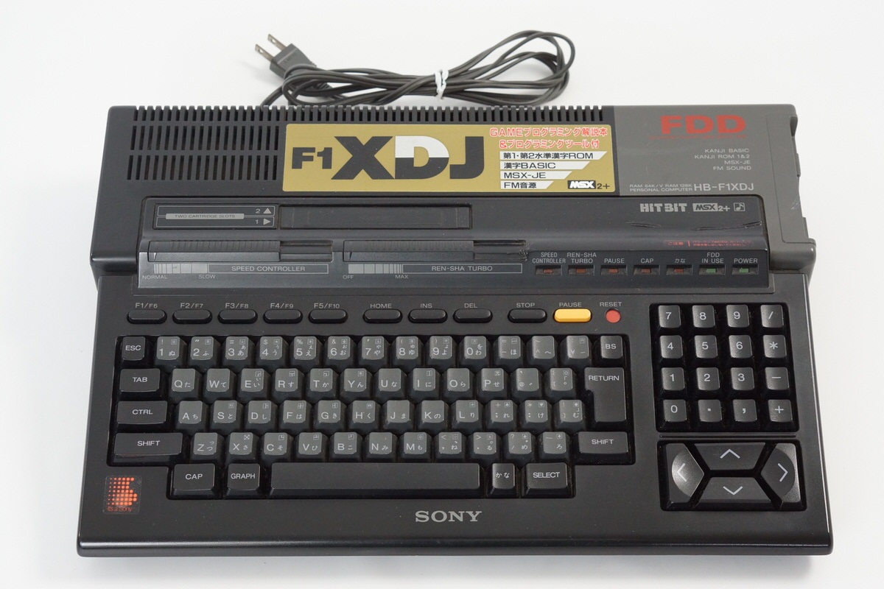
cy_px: 294
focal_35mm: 75
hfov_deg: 27.0
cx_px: 442
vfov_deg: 18.2
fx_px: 1842
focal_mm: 50
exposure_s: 1/80
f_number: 6.3
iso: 1250
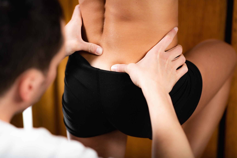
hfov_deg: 23.9
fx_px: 560
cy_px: 79
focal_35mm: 85
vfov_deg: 16.1
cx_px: 118
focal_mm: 85
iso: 64
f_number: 2.2
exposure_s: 1/200
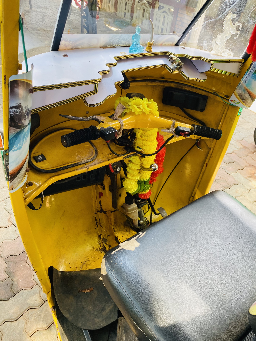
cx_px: 128
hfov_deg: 53.1
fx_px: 256
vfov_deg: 67.3
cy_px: 170
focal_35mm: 26
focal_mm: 4.25
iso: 64
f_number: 1.8
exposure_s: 1/121
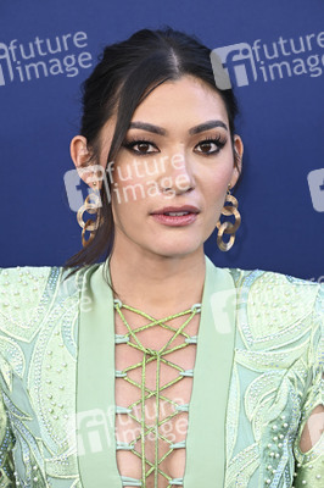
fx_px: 1487
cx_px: 162
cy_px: 244
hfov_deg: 12.4
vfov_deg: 18.6
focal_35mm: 110
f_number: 5.6
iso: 400
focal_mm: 110
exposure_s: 1/200
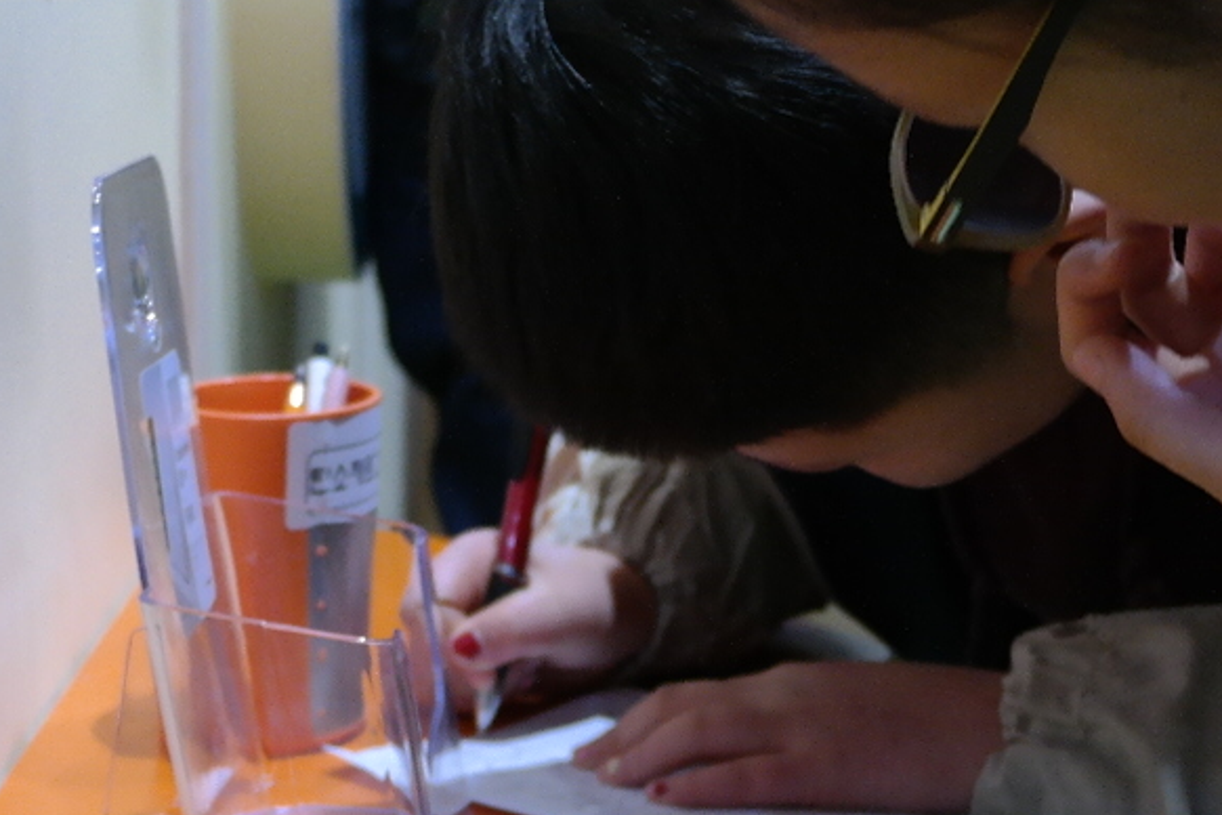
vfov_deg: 15.1
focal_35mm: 89
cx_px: 594
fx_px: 3021
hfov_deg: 22.9
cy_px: 809
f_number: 3.5
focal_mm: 20
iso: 800
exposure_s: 1/40
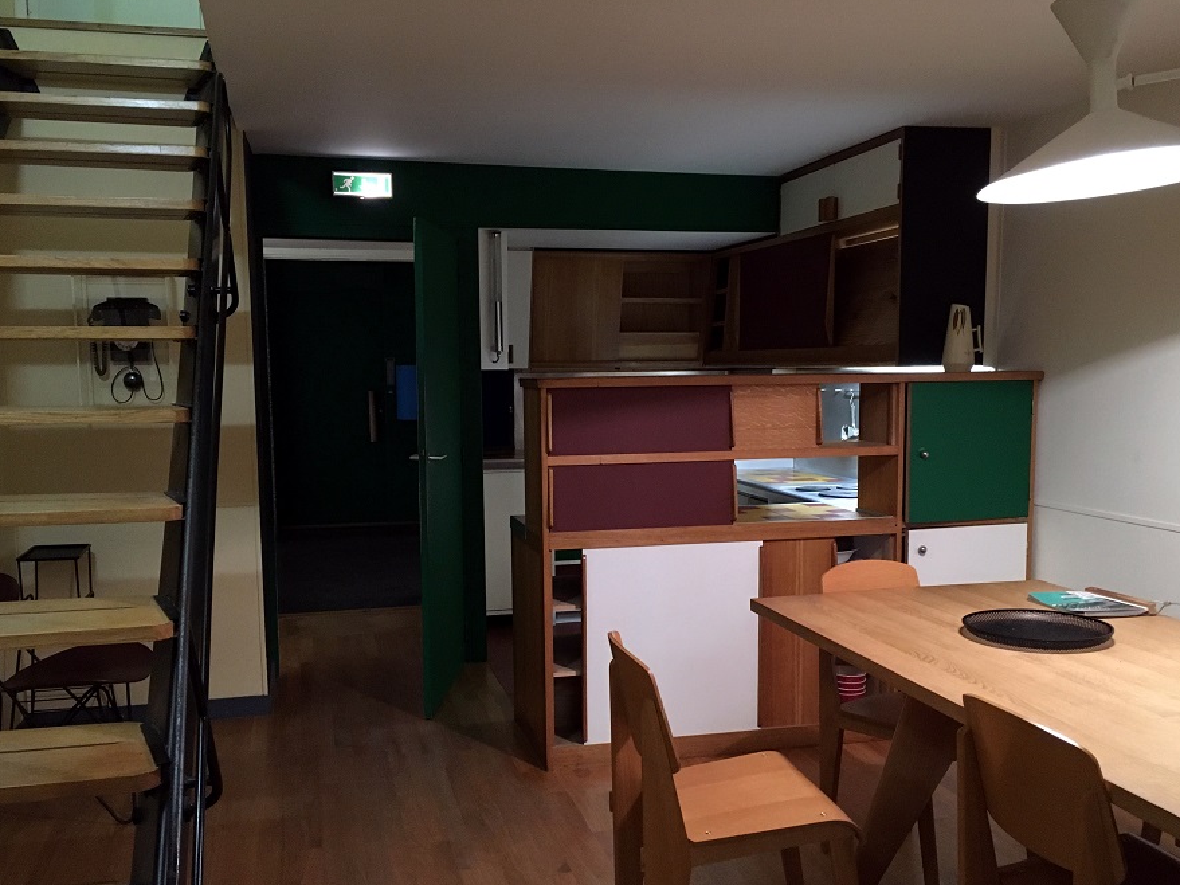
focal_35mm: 33
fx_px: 1125
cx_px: 583
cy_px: 497
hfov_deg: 55.4
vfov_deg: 42.9
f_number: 2.2
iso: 200
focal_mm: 4.15
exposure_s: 1/17
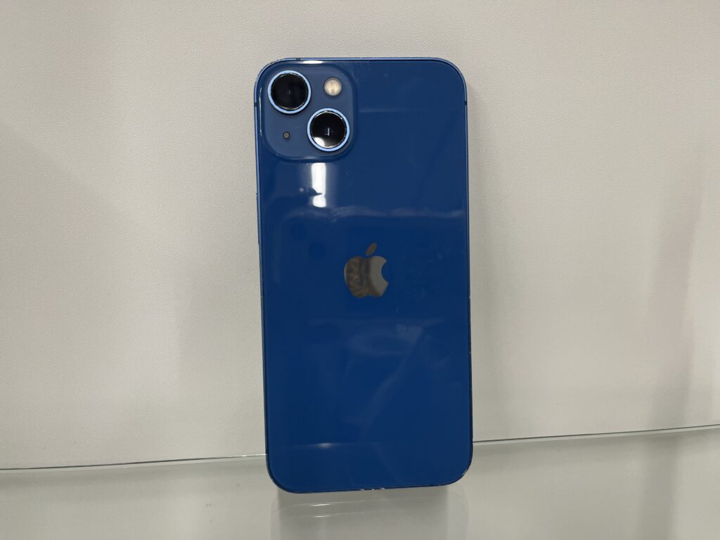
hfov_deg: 67.3
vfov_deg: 53.1
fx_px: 541
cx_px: 360
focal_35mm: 26
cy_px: 270
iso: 125
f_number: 1.6
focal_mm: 5.1
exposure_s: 1/100
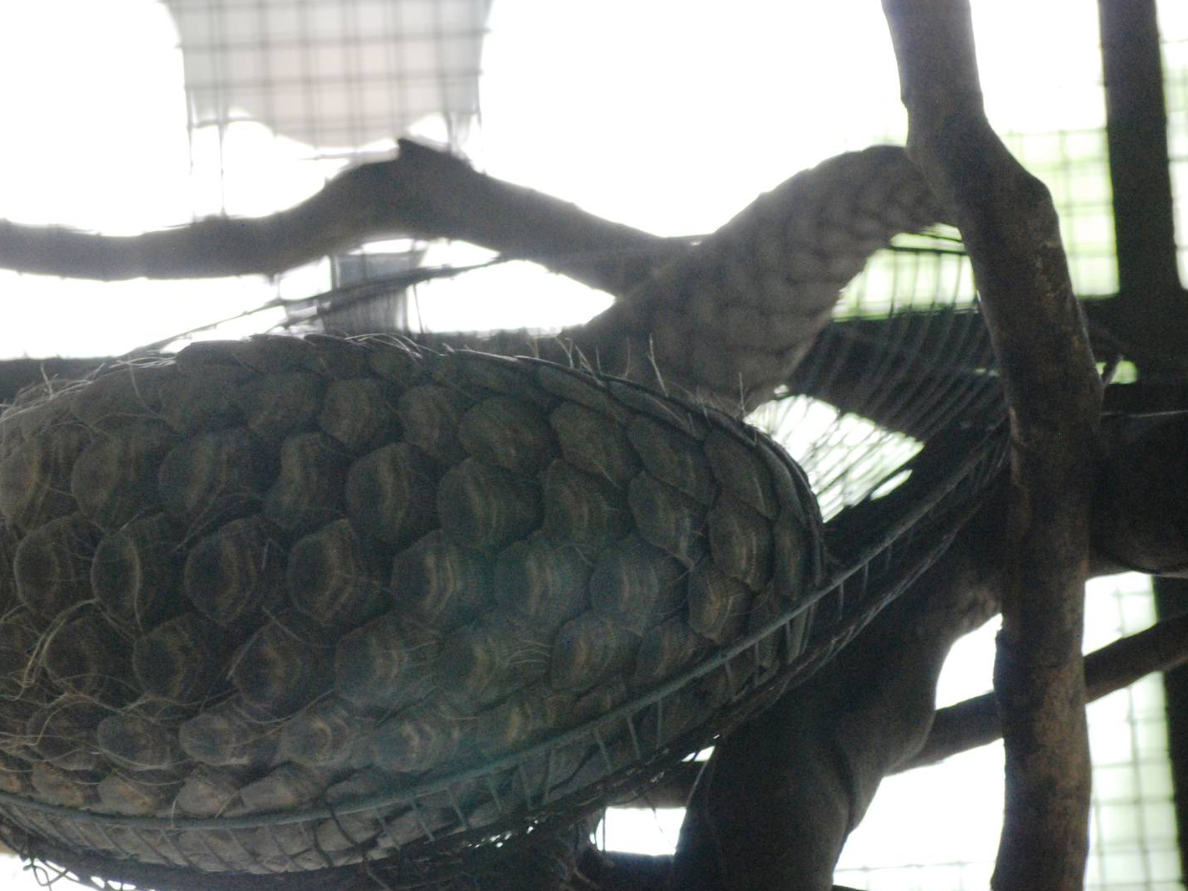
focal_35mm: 244
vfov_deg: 6.1
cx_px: 533
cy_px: 446
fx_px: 8374
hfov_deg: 8.1
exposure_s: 1/160
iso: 1600
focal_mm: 150
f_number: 4.5
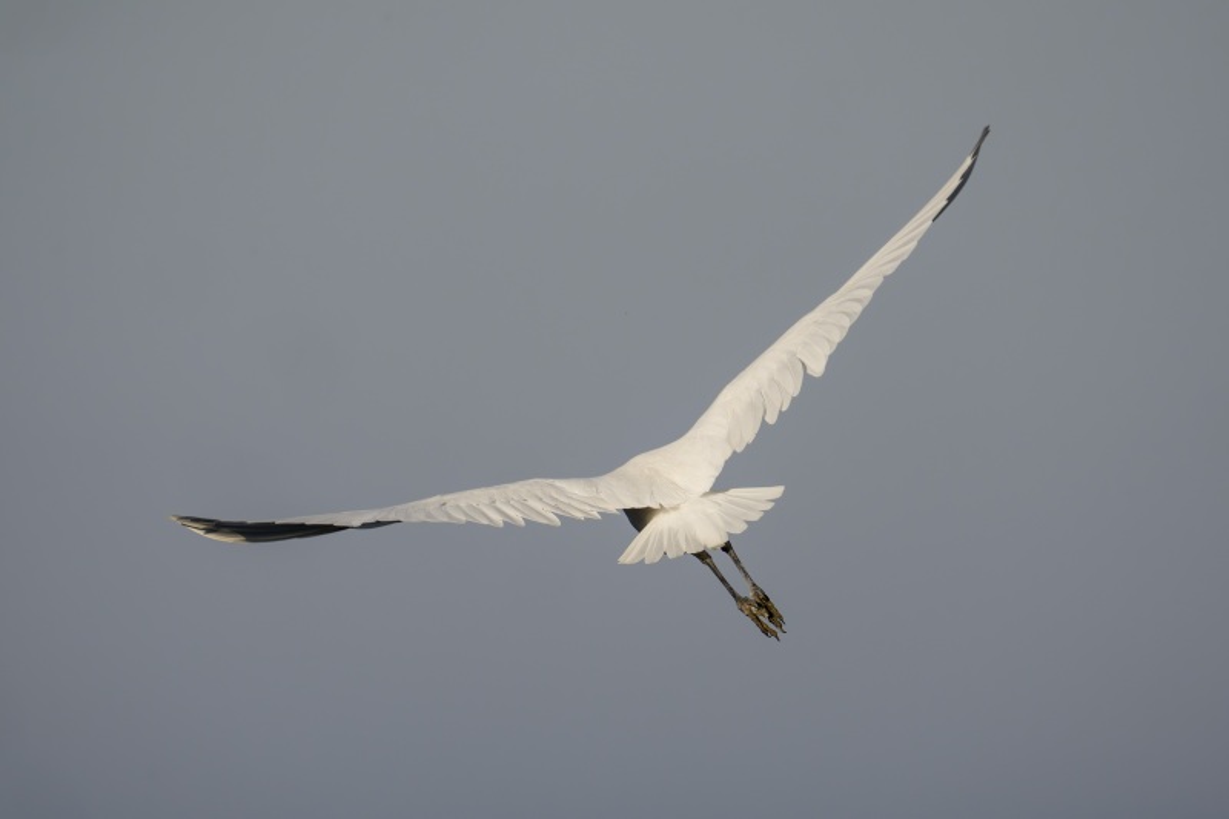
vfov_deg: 1.6
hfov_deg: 2.5
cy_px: 410
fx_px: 28669
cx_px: 614
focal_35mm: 840
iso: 1250
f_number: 9
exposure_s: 1/4000
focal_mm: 840
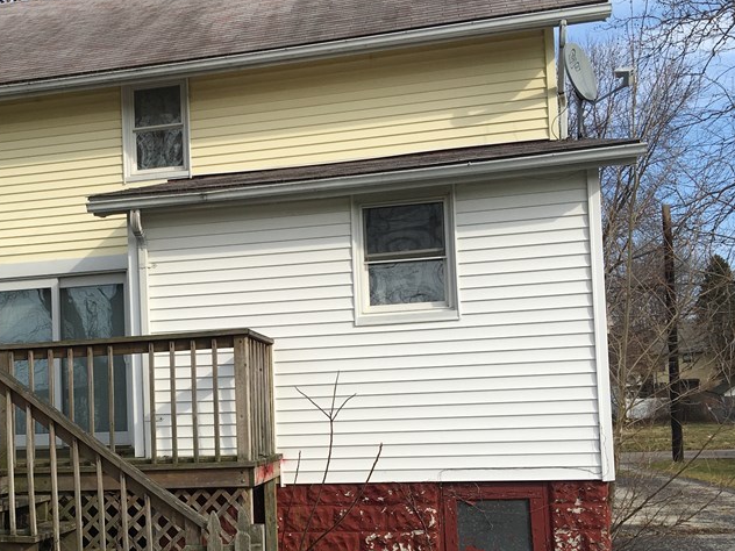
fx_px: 998
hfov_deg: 39.2
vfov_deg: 30.6
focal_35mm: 47
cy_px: 385
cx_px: 169
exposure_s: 1/1131
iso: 25
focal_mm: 4.15
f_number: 2.2
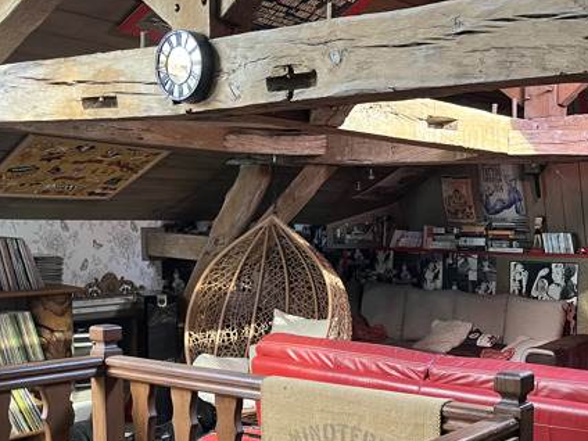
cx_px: 441
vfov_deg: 29.2
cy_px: 330
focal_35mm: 49
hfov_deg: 37.9
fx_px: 832
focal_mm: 5.1
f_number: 1.6
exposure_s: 1/50
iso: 500
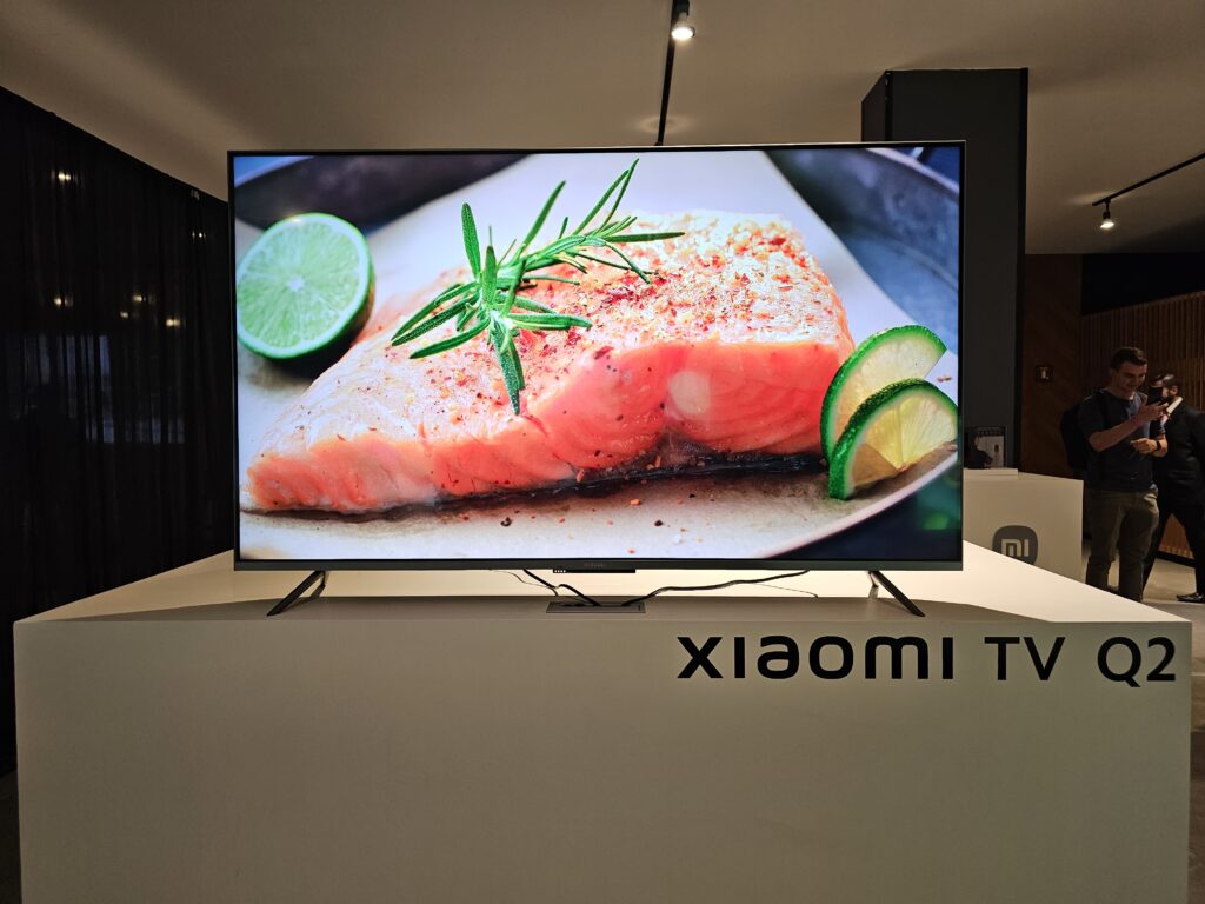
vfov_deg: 58.9
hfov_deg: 73.9
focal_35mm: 23
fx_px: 801
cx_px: 602
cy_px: 452
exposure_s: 1/53
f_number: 1.7
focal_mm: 6.3
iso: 160
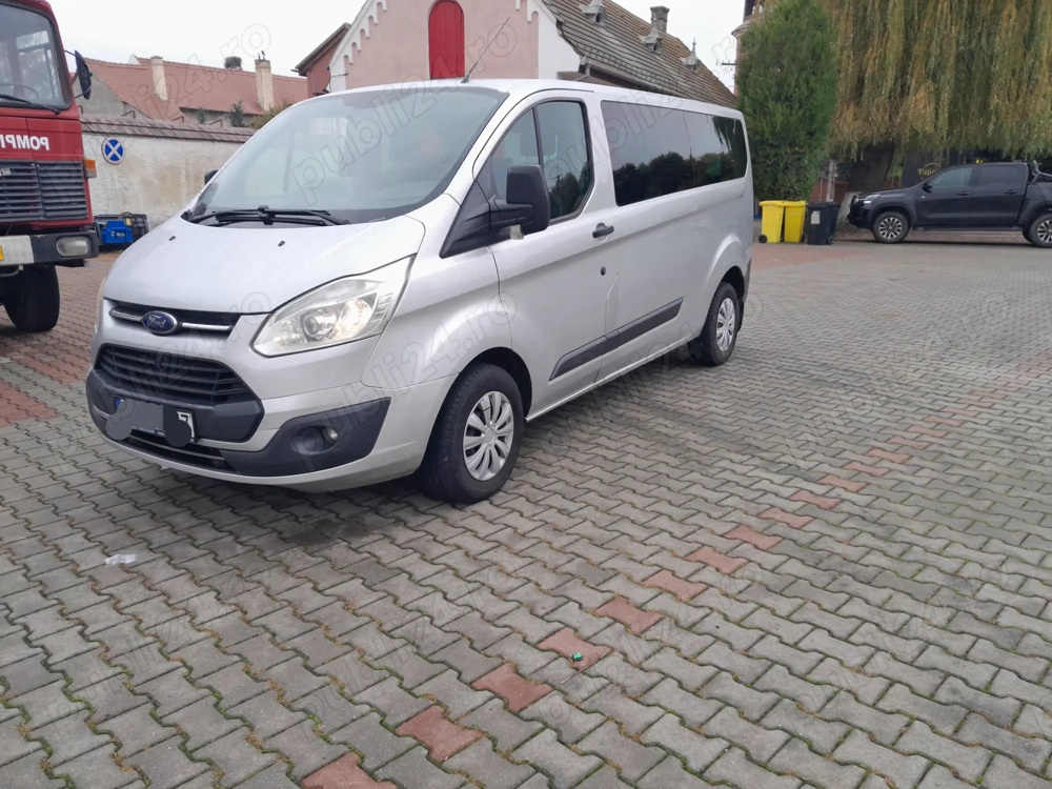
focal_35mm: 27
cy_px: 394
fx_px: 821
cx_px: 526
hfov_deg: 65.3
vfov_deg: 51.4
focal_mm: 4
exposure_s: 1/100
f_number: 1.8
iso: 40
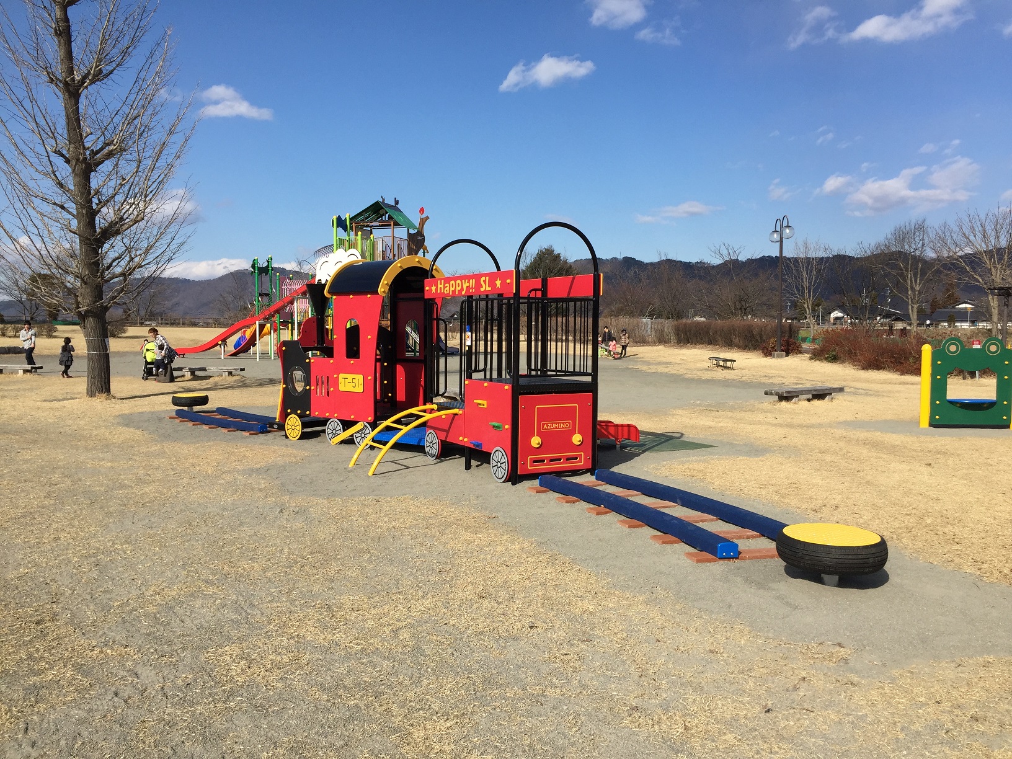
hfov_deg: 61.7
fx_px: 848
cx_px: 506
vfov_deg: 48.2
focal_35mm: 29
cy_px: 380
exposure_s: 1/2326
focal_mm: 4.15
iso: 32
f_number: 2.2
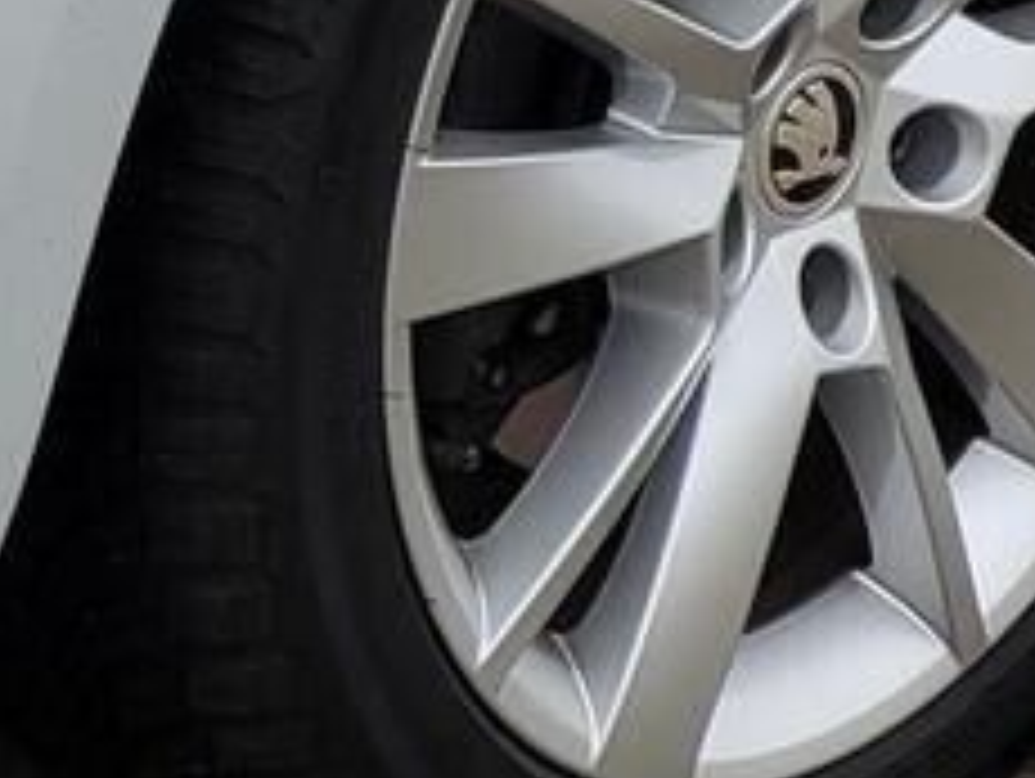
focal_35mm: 338
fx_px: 10117
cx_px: -868
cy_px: -409
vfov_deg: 4.4
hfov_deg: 5.7
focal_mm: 7.12
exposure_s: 1/103
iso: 25
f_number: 2.4
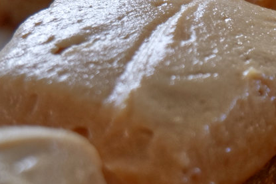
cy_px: 117
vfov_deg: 6.6
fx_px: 1595
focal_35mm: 208
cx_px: 473
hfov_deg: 9.5
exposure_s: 1/60
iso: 1000
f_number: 5.6
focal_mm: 45
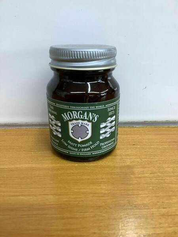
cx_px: 89
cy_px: 118
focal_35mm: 31
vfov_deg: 58.4
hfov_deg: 45.4
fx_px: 213
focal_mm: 3.3
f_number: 2.4
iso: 80
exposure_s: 1/60
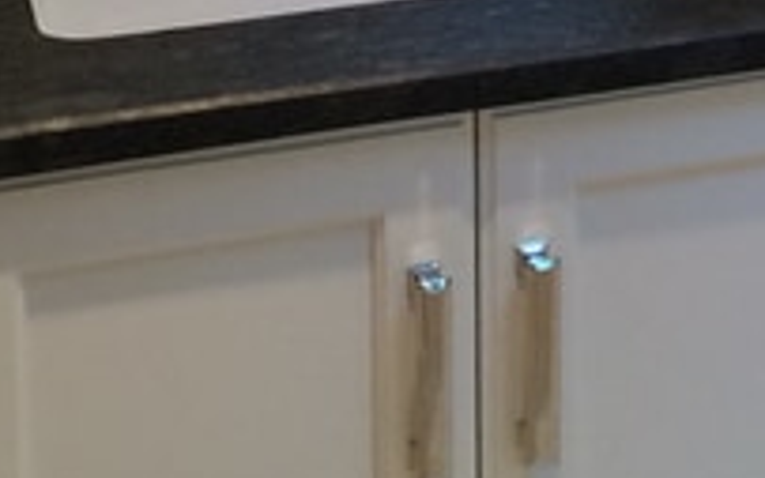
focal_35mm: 157
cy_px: -869
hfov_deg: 13.1
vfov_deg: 7.5
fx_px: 3274
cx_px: 833
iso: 50
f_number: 2.2
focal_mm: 4.12
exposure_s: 1/30
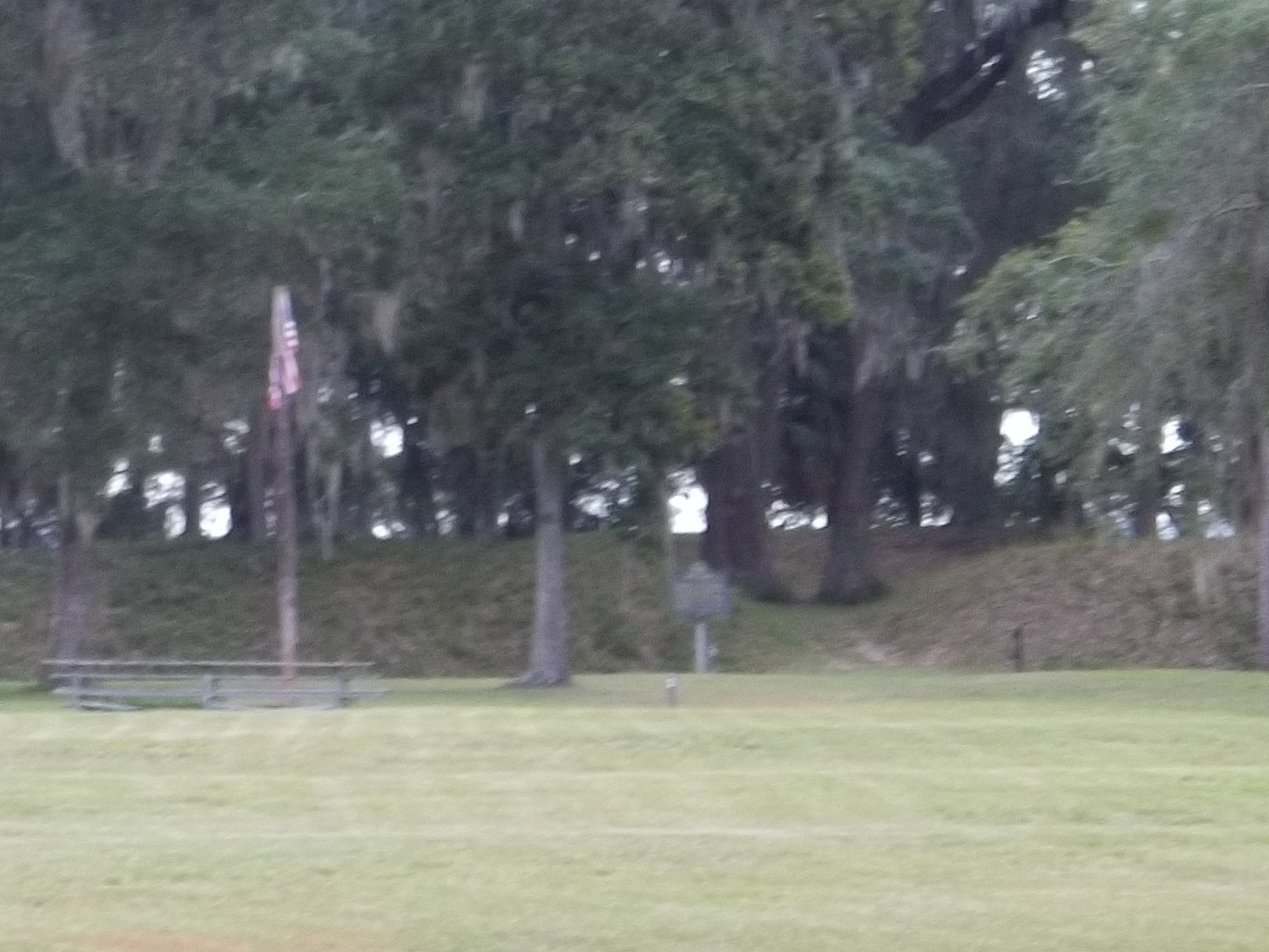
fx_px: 8982
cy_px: 549
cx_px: -261
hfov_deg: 8.0
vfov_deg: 6.1
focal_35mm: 245
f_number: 4.5
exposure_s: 1/80
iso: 64
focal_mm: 15.4
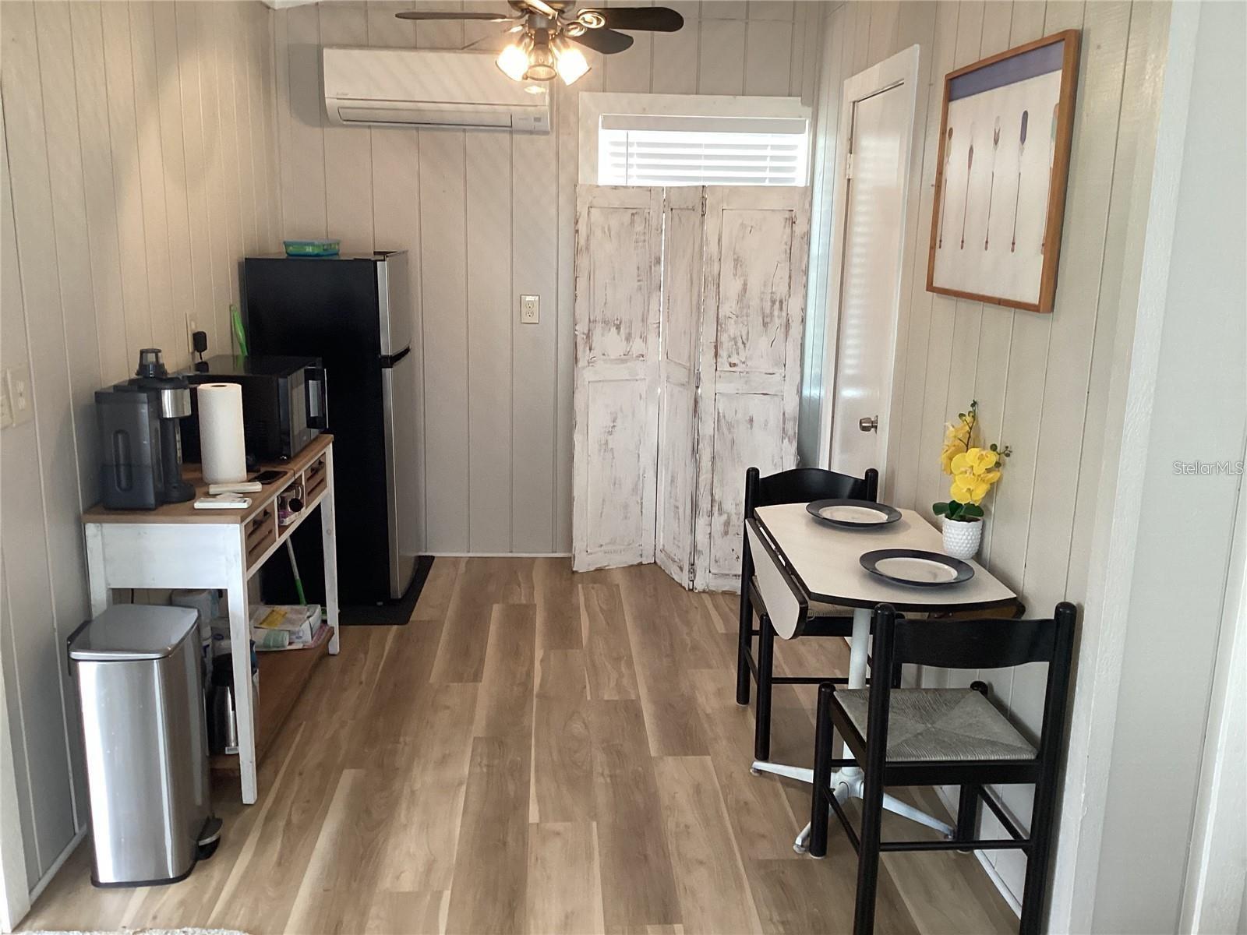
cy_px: 468
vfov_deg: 45.4
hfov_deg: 58.4
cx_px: 624
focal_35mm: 31
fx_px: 1117
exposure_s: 1/60
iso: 160
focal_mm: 3.3
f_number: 2.4
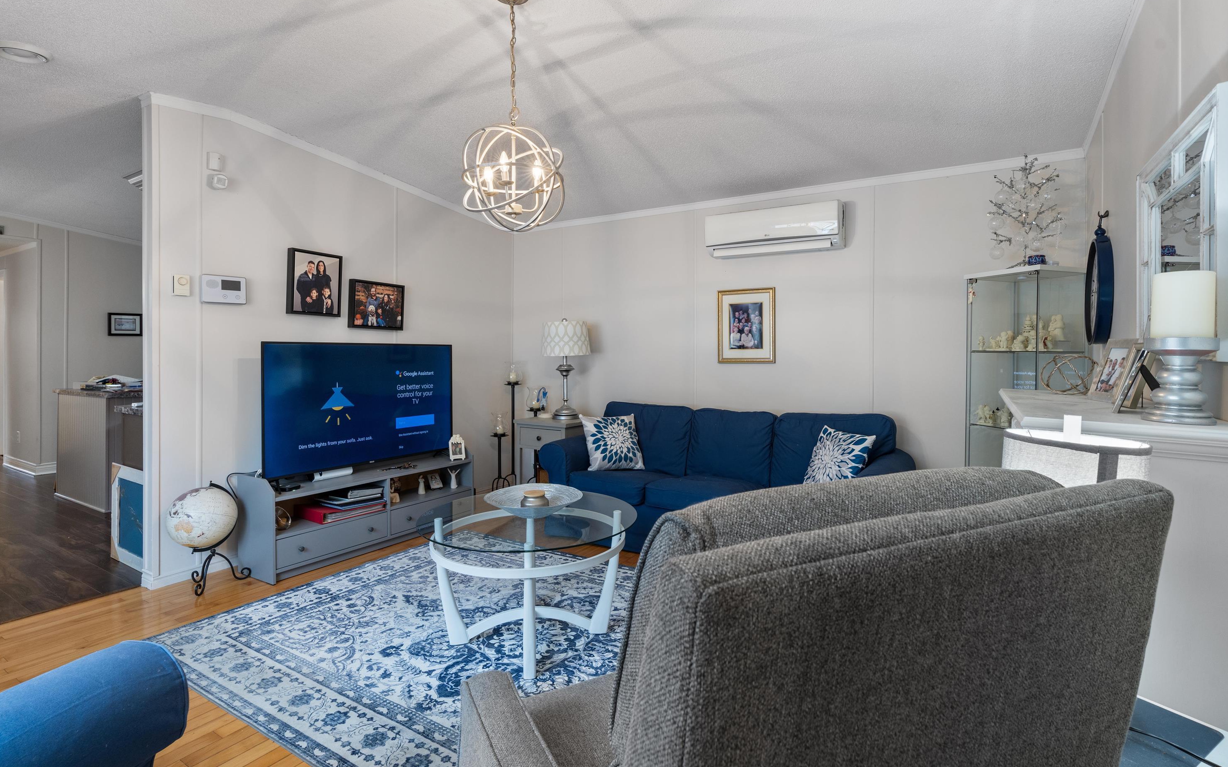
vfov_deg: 68.0
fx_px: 569
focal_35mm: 17
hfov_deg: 94.3
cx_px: 639
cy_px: 381
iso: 400
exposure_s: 1/2.5
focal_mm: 16
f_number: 8
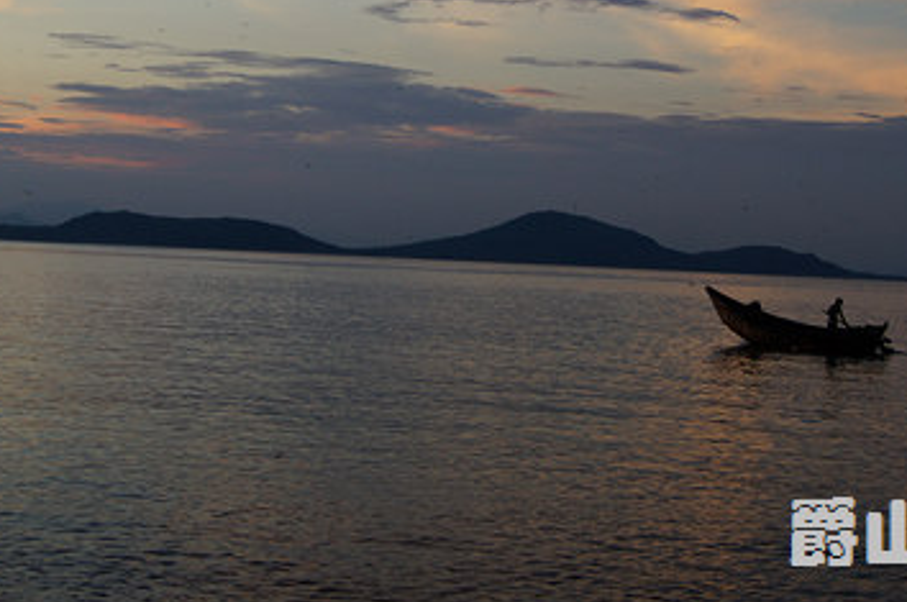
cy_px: 122
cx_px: 454
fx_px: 1912
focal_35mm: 76
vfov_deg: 17.7
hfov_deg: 26.7
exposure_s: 1/80
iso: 200
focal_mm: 28
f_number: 5.6
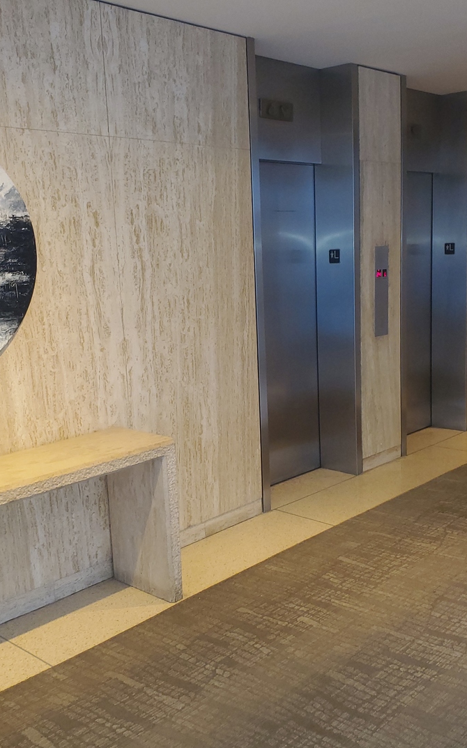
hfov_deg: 34.3
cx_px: 284
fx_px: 754
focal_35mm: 37
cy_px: 376
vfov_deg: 52.8
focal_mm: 4.3
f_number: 2.4
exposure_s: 1/24
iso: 160
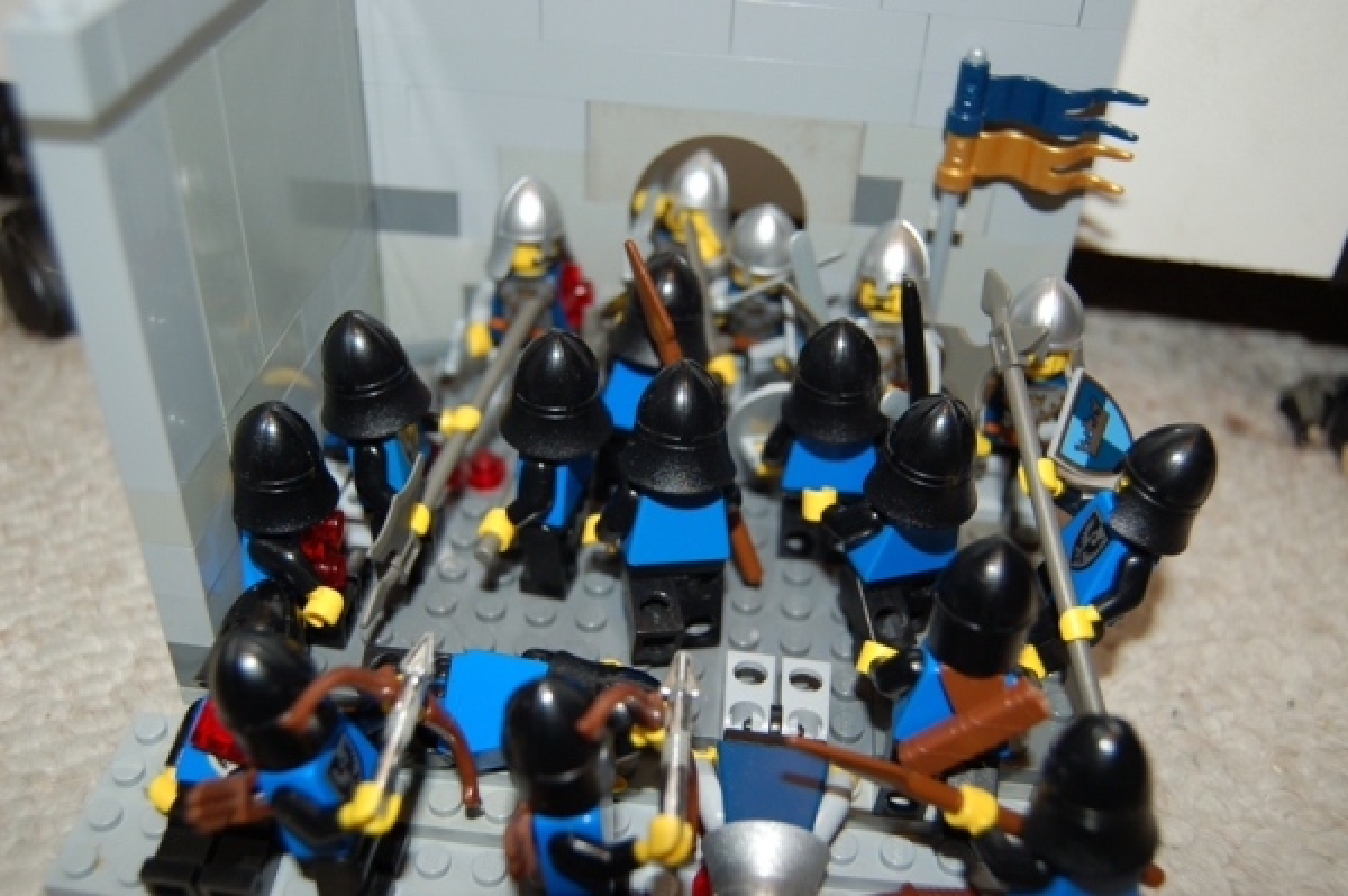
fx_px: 1291
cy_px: 448
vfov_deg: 38.3
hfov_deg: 55.1
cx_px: 674
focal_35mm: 34
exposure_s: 1/60
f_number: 3.8
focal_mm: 23
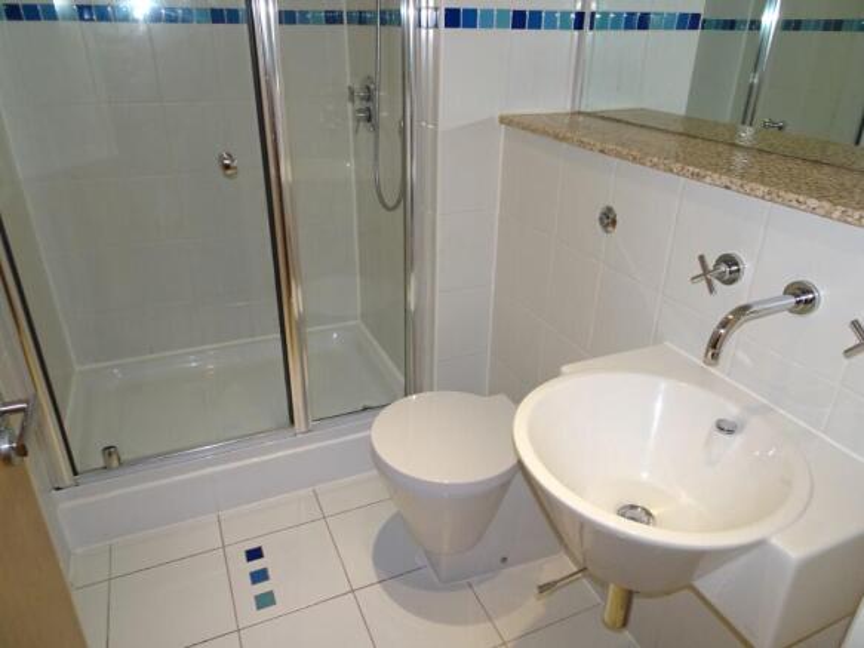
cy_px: 324
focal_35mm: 24
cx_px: 432
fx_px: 599
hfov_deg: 71.6
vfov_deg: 56.8
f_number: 3.5
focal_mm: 4.1
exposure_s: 1/30
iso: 160
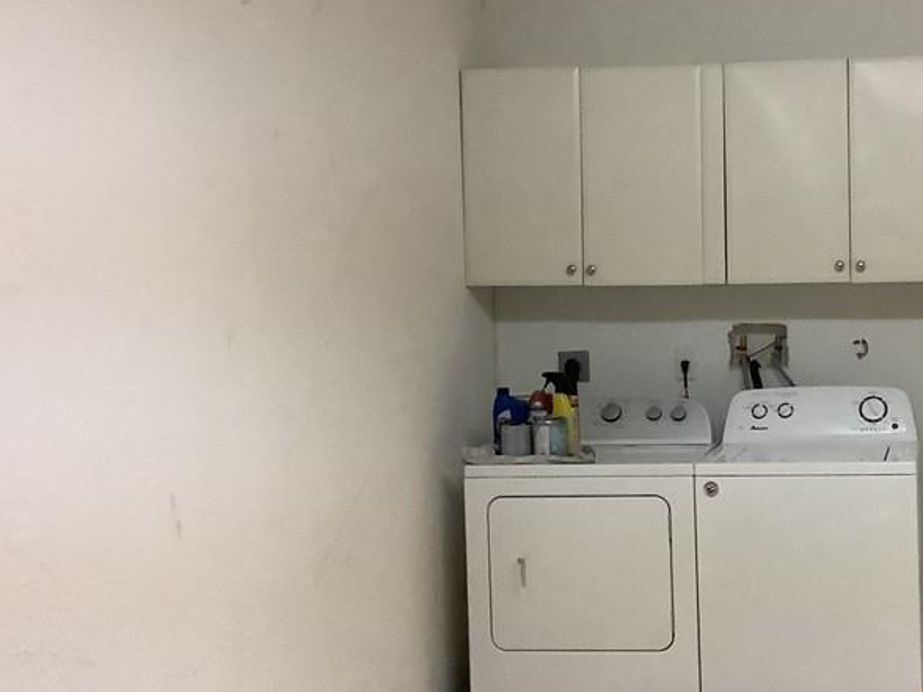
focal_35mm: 54
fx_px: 1440
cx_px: 705
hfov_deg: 34.7
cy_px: 353
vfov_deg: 27.0
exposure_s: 1/50
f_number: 2.4
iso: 400
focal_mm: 3.3
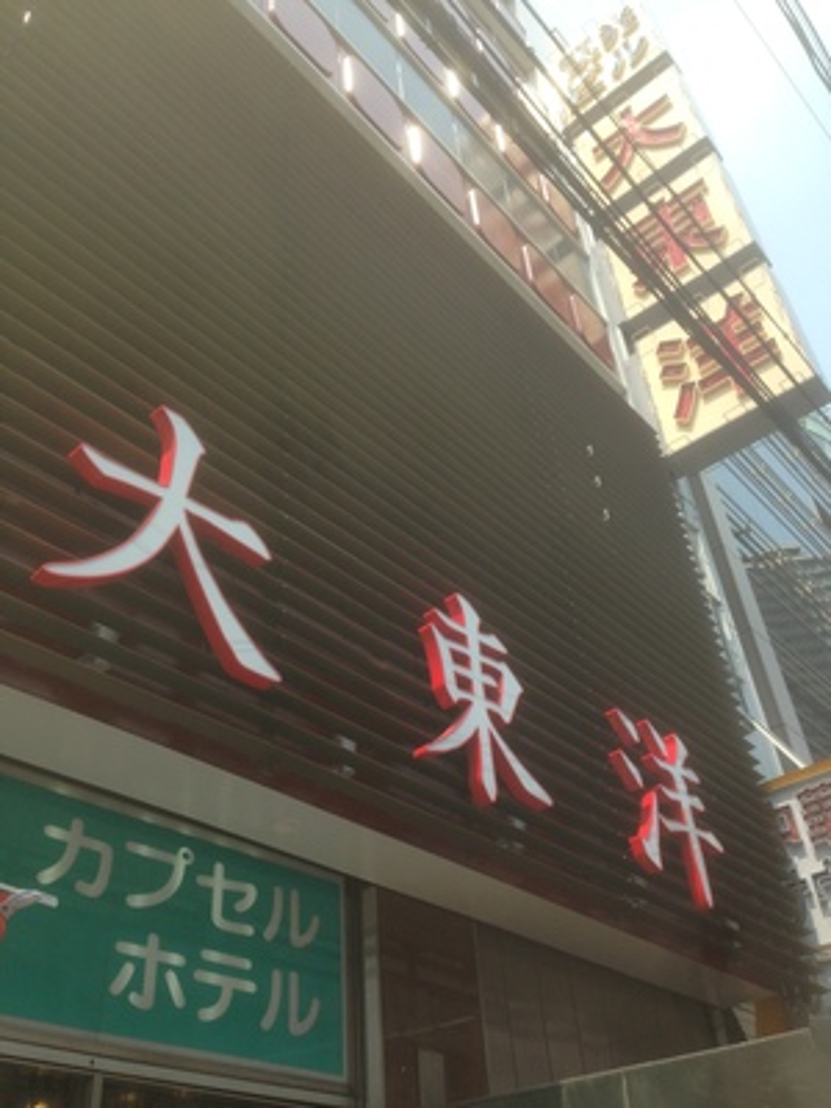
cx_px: 416
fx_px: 1056
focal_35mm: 33
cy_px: 554
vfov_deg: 55.4
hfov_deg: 42.9
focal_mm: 4.12
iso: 50
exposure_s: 1/903
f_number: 2.4
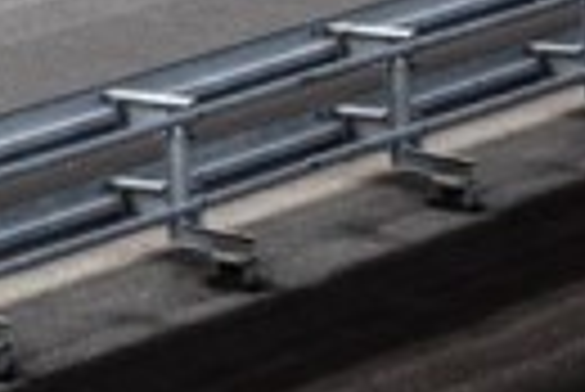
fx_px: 4344
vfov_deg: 5.0
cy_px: -651
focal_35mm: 267
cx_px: -1062
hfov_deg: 7.0
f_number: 6.3
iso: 400
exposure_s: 1/800
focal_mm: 34
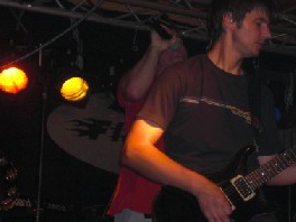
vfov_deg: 13.8
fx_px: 915
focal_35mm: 107
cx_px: 248
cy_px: 104
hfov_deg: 18.2
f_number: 4
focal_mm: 10.4
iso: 200
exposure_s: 1/60
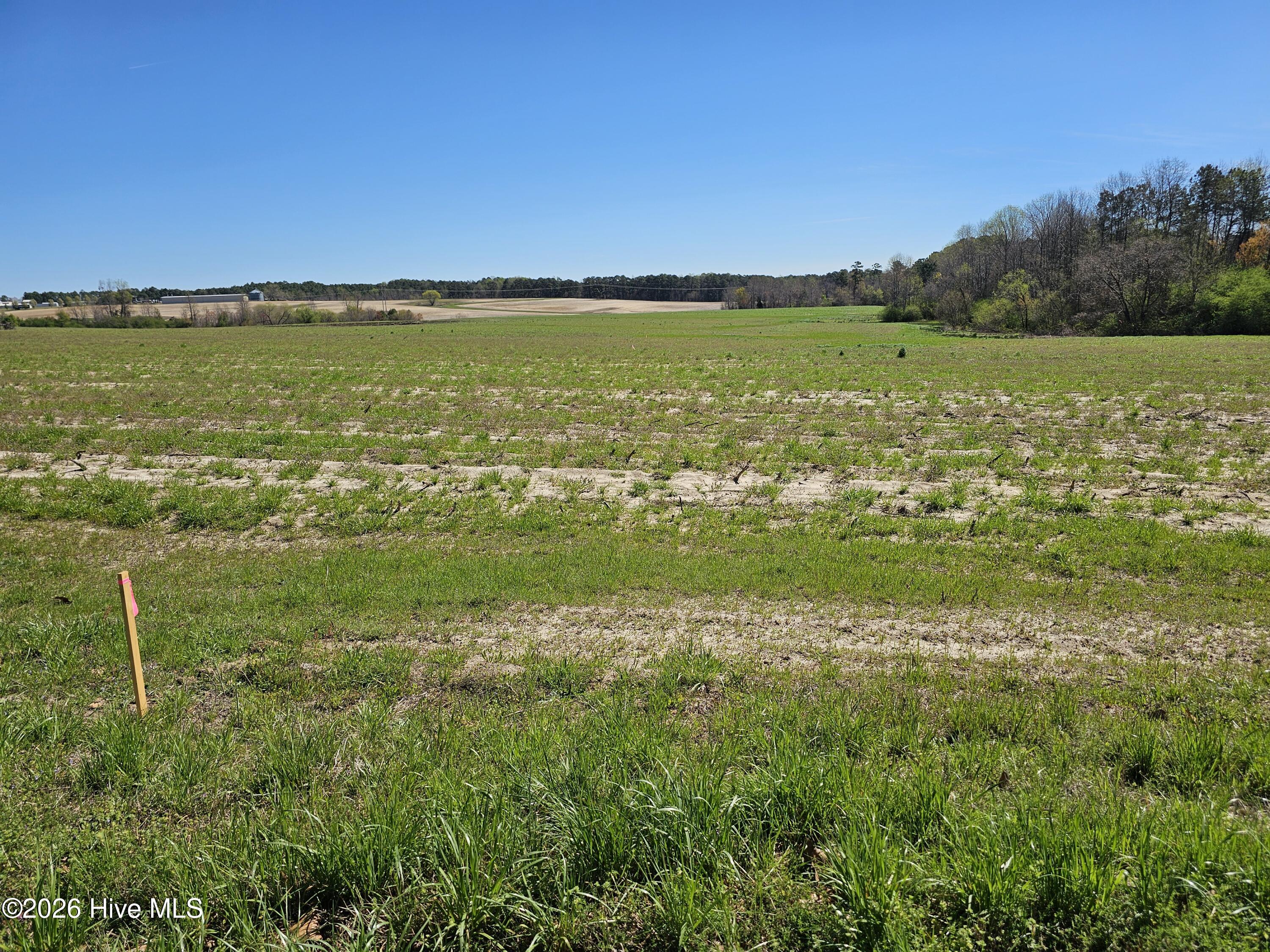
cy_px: 476
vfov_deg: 58.9
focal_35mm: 23
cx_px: 635
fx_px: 844
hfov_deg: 73.9
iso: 10
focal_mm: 6.3
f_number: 1.7
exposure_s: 1/1293
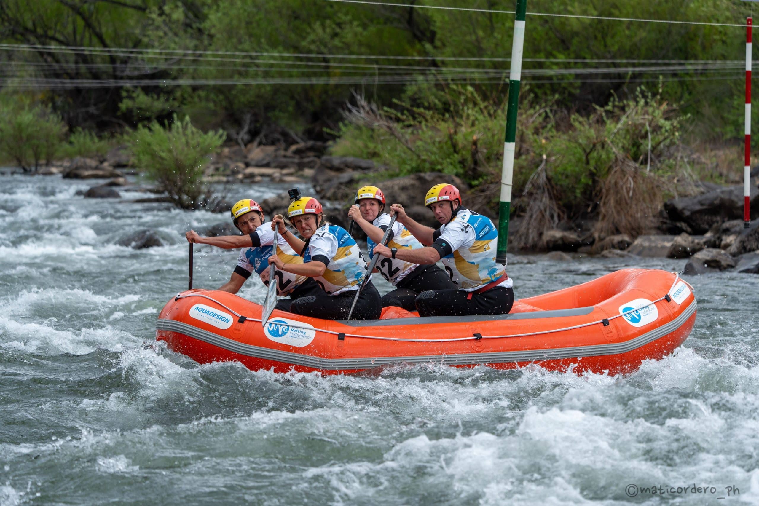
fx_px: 2846
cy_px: 253
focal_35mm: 135
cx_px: 380
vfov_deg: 10.2
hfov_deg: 15.2
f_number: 4
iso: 800
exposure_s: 1/1000
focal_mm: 135
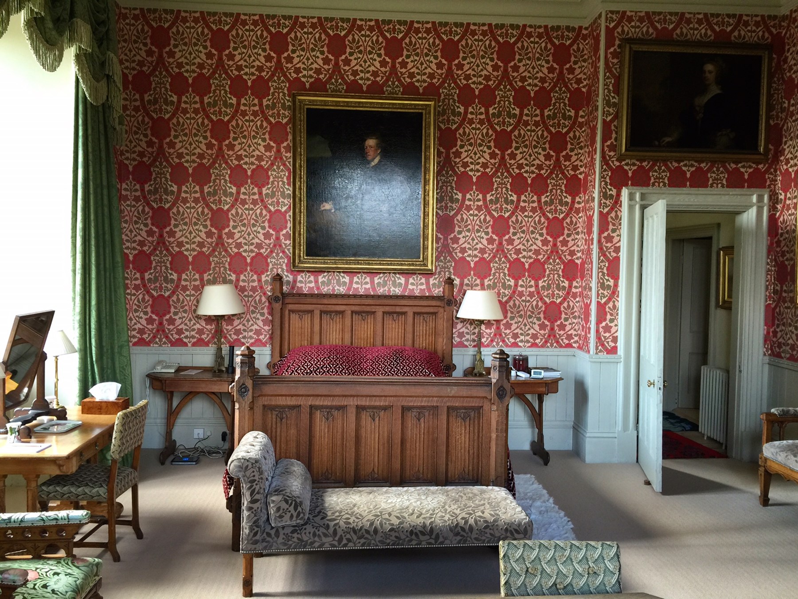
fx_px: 669
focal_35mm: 29
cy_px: 300
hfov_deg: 61.7
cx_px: 399
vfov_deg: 48.2
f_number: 2.2
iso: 32
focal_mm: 4.15
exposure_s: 1/15
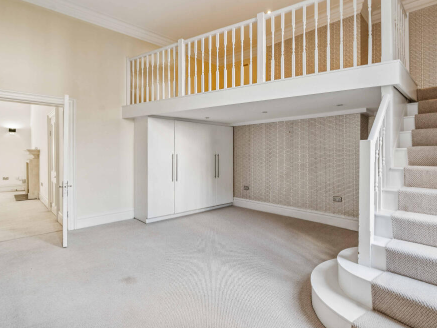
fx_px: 227
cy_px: 158
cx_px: 245
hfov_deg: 87.4
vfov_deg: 71.6
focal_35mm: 18
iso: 400
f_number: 11
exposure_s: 1/6
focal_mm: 16
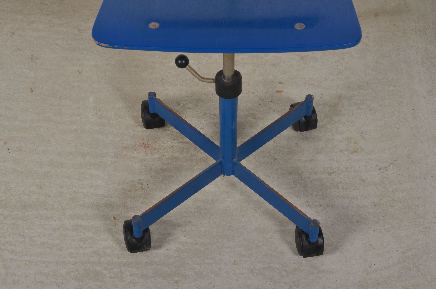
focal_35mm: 75
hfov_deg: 27.0
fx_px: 906
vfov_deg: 18.1
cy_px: 144
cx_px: 218
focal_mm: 50
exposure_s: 1/125
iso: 100
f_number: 14
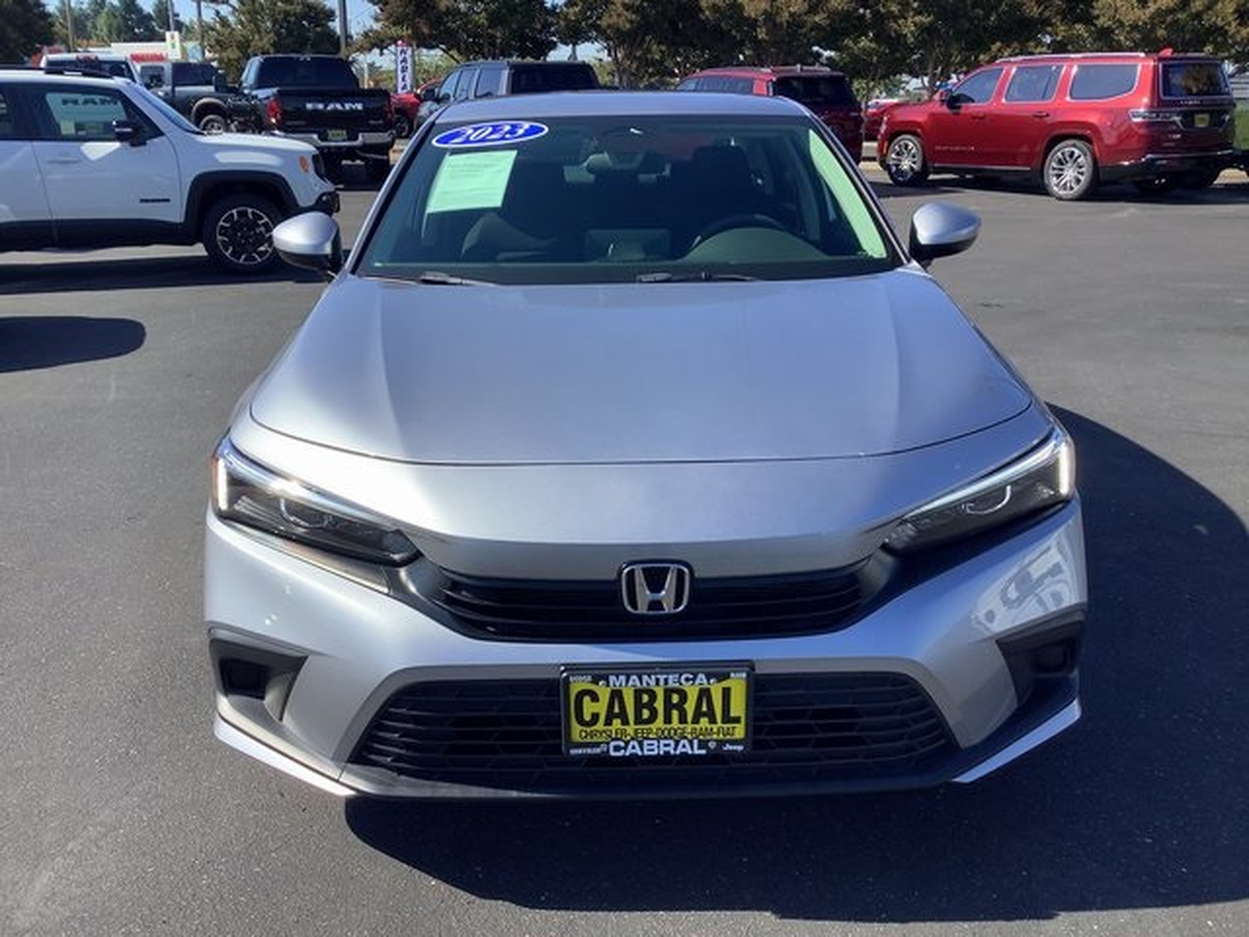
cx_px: 624
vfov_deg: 45.4
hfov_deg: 58.4
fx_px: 1119
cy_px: 468
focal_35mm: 31
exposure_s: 1/715
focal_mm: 3.3
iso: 25
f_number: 2.4
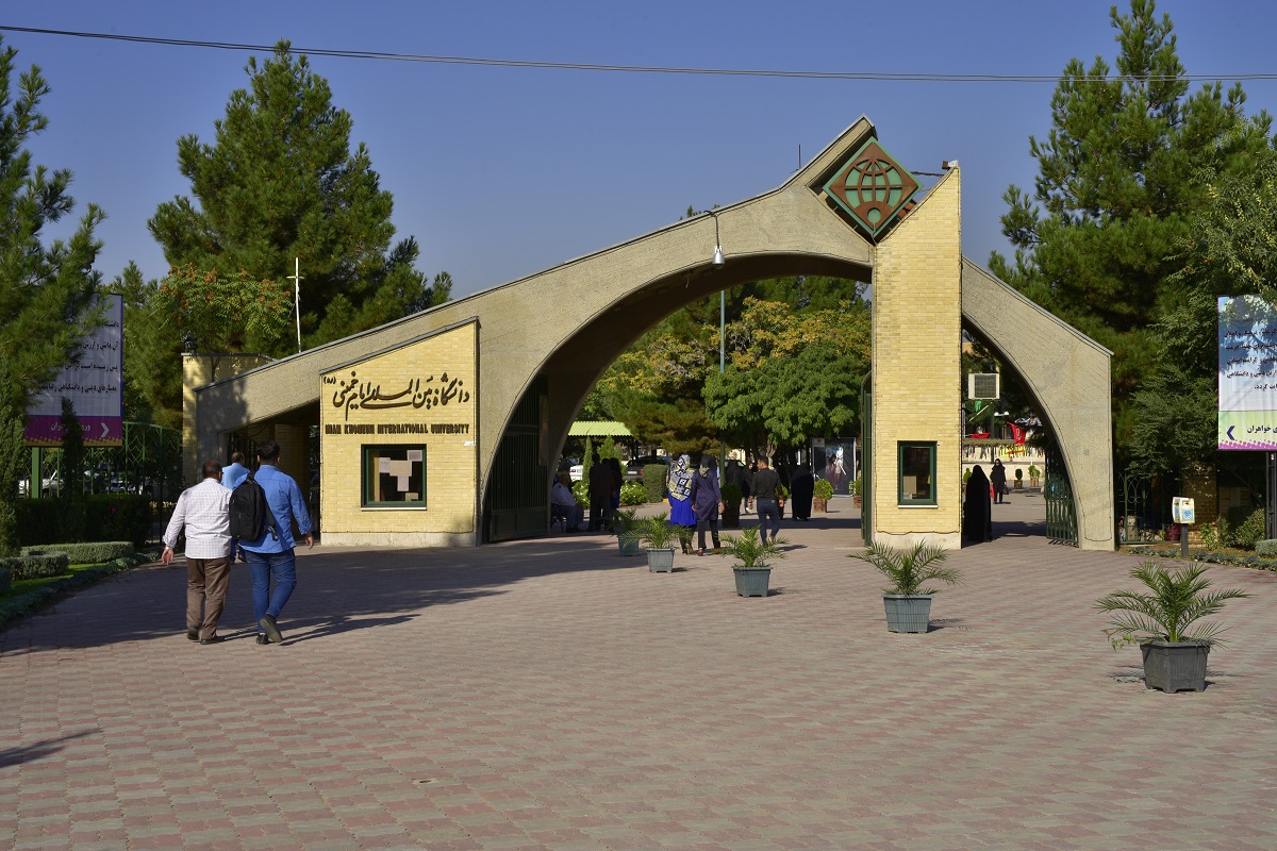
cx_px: 638
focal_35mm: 50
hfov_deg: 39.6
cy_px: 426
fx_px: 1773
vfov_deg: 27.0
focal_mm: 50
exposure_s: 1/60
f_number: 16
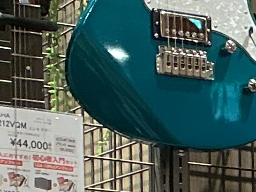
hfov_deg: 8.1
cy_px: 496
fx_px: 1583
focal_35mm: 214
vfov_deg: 6.5
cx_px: 739
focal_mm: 3
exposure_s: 1/60
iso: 80
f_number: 1.8
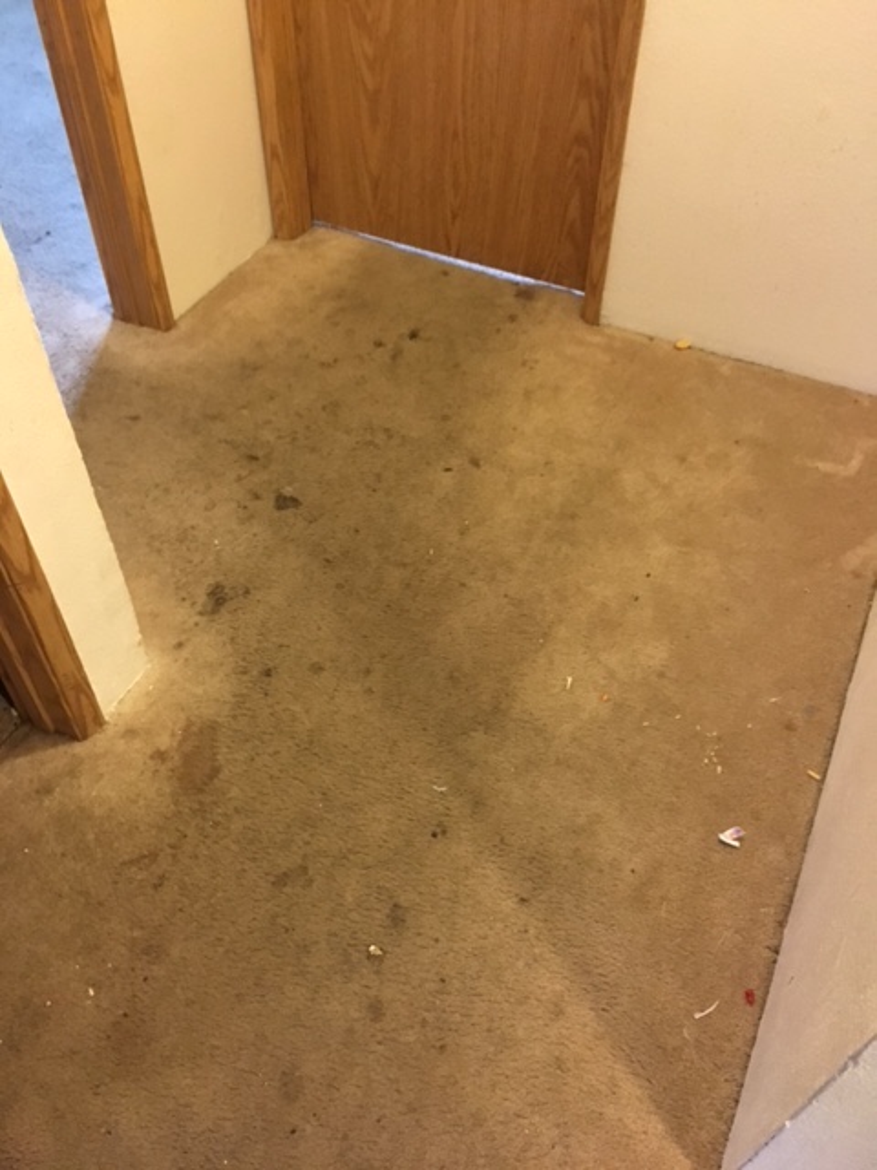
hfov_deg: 48.2
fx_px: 980
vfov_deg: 61.7
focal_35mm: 29
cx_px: 438
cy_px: 585
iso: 250
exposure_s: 1/15
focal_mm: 4.15
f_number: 2.2
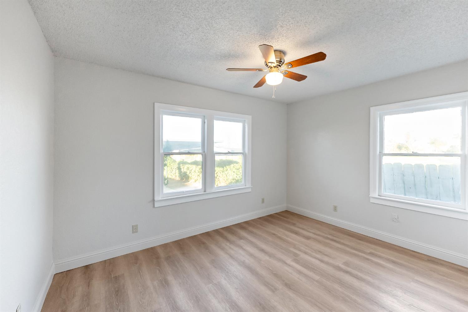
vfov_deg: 81.2
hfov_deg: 104.3
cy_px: 156
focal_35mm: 14
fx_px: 182
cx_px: 234
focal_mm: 14
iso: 640
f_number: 4
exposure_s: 1/160
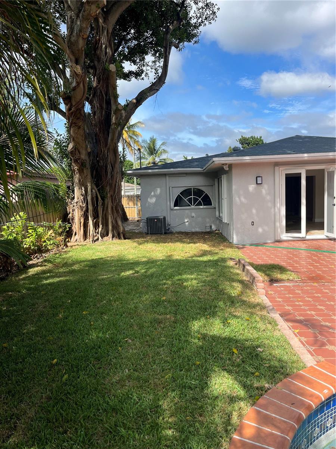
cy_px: 224
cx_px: 168
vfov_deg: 67.3
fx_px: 336
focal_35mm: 26
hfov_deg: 53.1
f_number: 1.6
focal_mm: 5.1
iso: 50
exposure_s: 1/2632
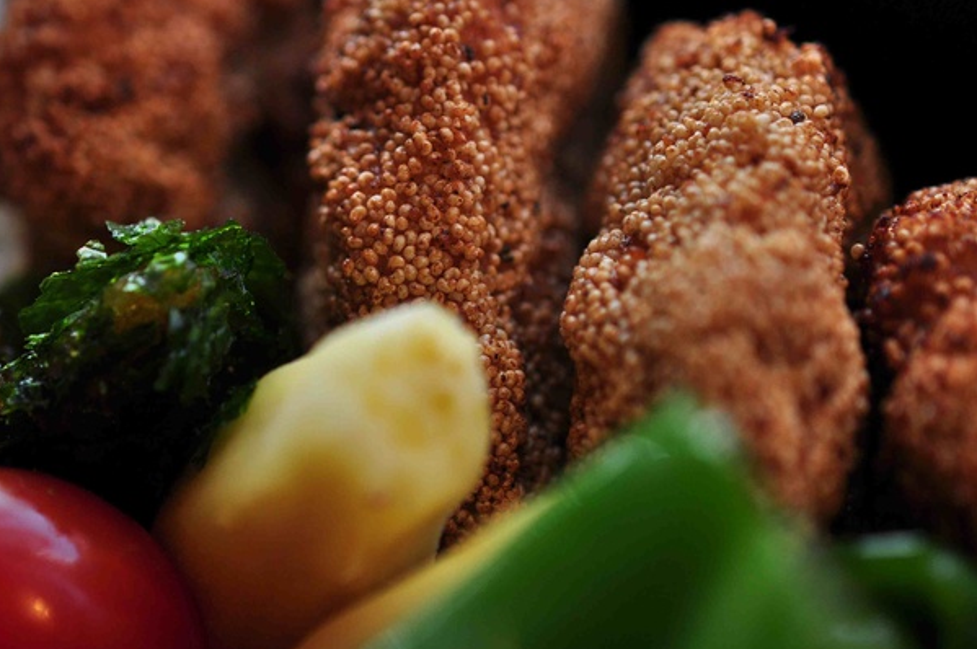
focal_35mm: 80
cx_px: 330
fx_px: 2169
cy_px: 376
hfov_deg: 25.3
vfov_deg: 17.0
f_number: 3.2
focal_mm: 40
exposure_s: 1/250
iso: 250
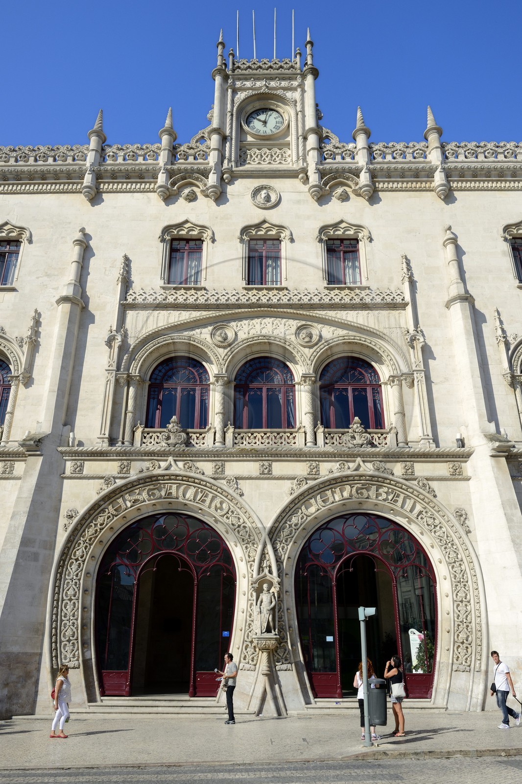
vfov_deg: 67.4
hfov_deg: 47.9
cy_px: 392
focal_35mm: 27
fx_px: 587
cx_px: 261
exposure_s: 1/200
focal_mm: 27
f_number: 14
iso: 200
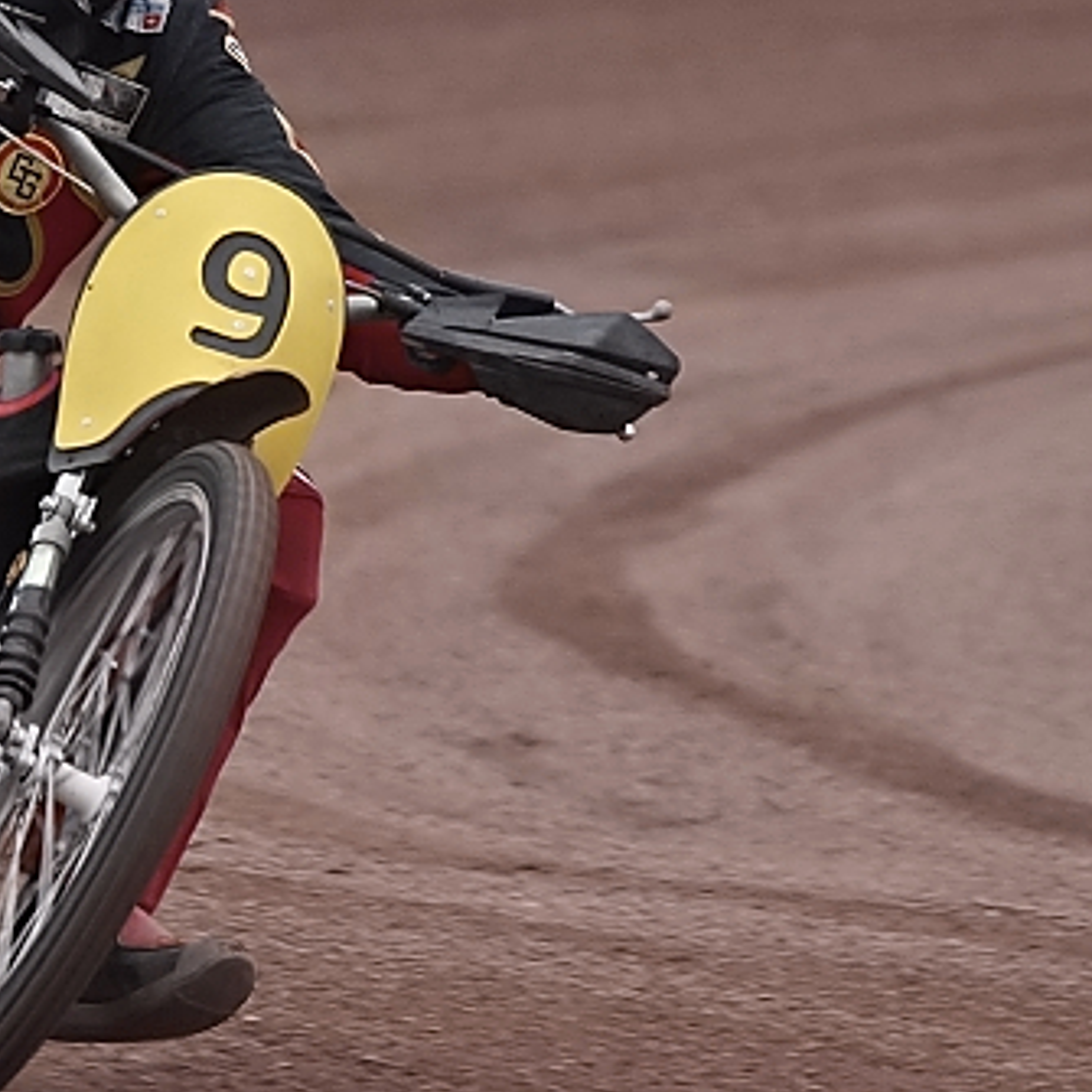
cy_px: 424
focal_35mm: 1826
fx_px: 65171
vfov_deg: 1.0
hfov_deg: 1.0
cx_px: -7
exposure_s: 1/500
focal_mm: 400
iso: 200
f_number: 5.6
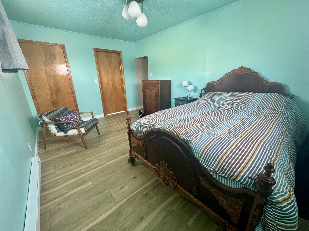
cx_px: 154
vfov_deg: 85.7
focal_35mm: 14
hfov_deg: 102.1
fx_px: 125
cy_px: 116
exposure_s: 1/99
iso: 250
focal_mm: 2.22
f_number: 2.2
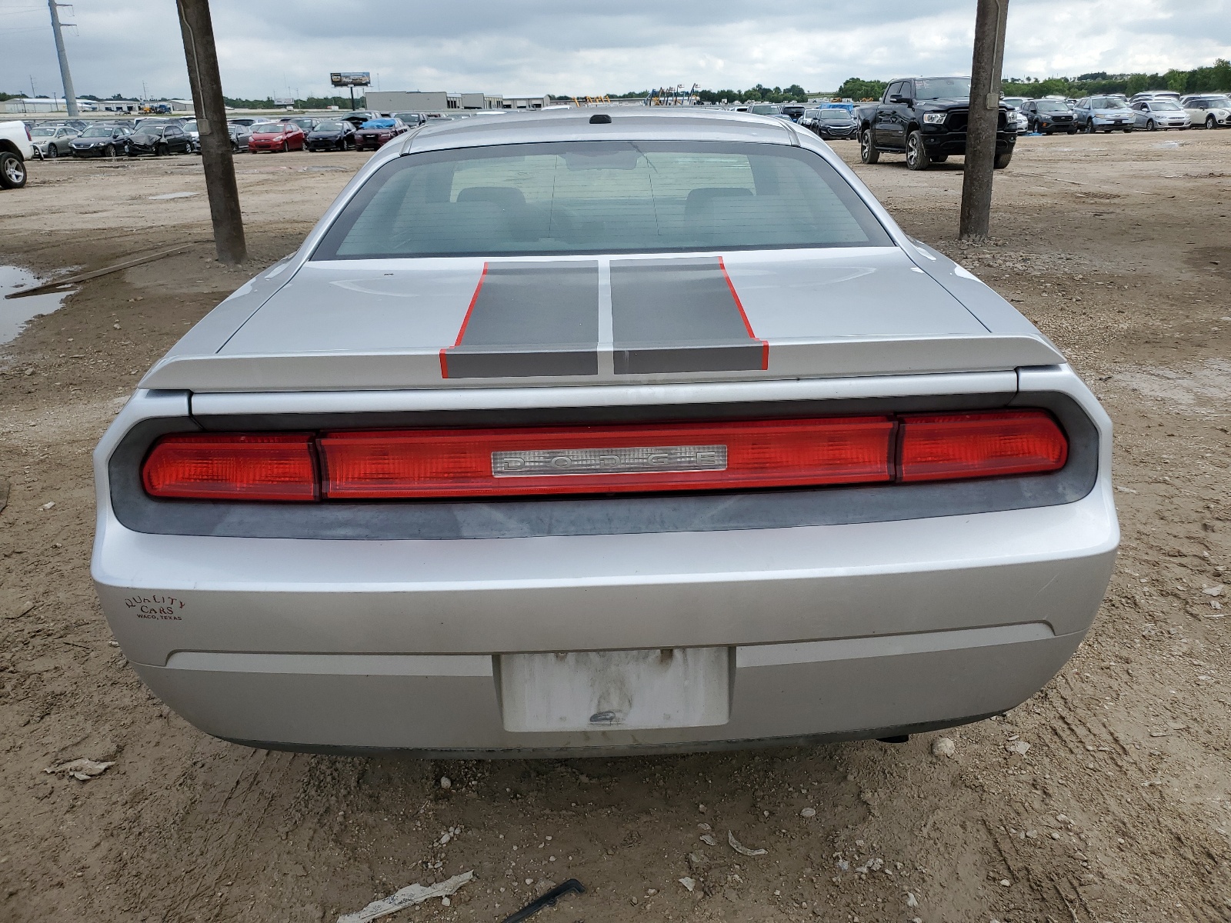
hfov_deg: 67.3
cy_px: 462
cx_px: 616
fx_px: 925
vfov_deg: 53.1
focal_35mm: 26
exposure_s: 1/2000
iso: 50
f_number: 1.5
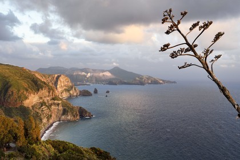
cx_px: 120
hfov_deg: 48.5
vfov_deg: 33.4
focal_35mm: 40
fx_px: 267
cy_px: 80
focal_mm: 40
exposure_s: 1/125
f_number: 9
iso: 400
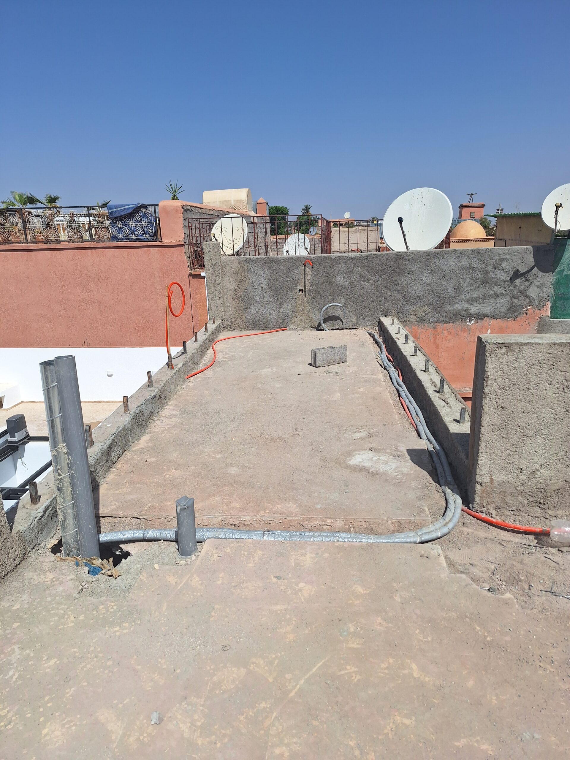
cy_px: 380
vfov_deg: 73.9
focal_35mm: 23
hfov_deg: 58.9
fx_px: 505
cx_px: 285
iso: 40
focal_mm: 5.54
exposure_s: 1/4237
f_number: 1.8
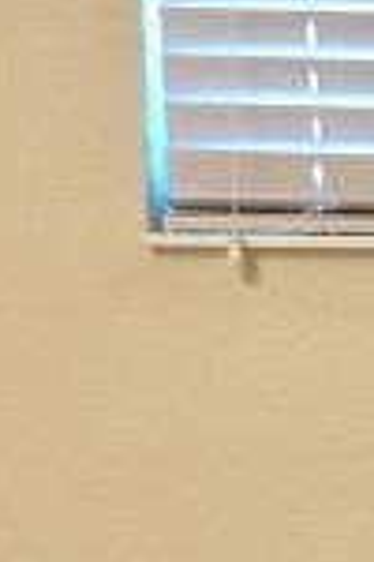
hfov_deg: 6.3
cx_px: 1156
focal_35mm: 199
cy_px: 686
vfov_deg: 10.2
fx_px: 3101
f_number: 1.8
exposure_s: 1/30
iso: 25
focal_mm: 4
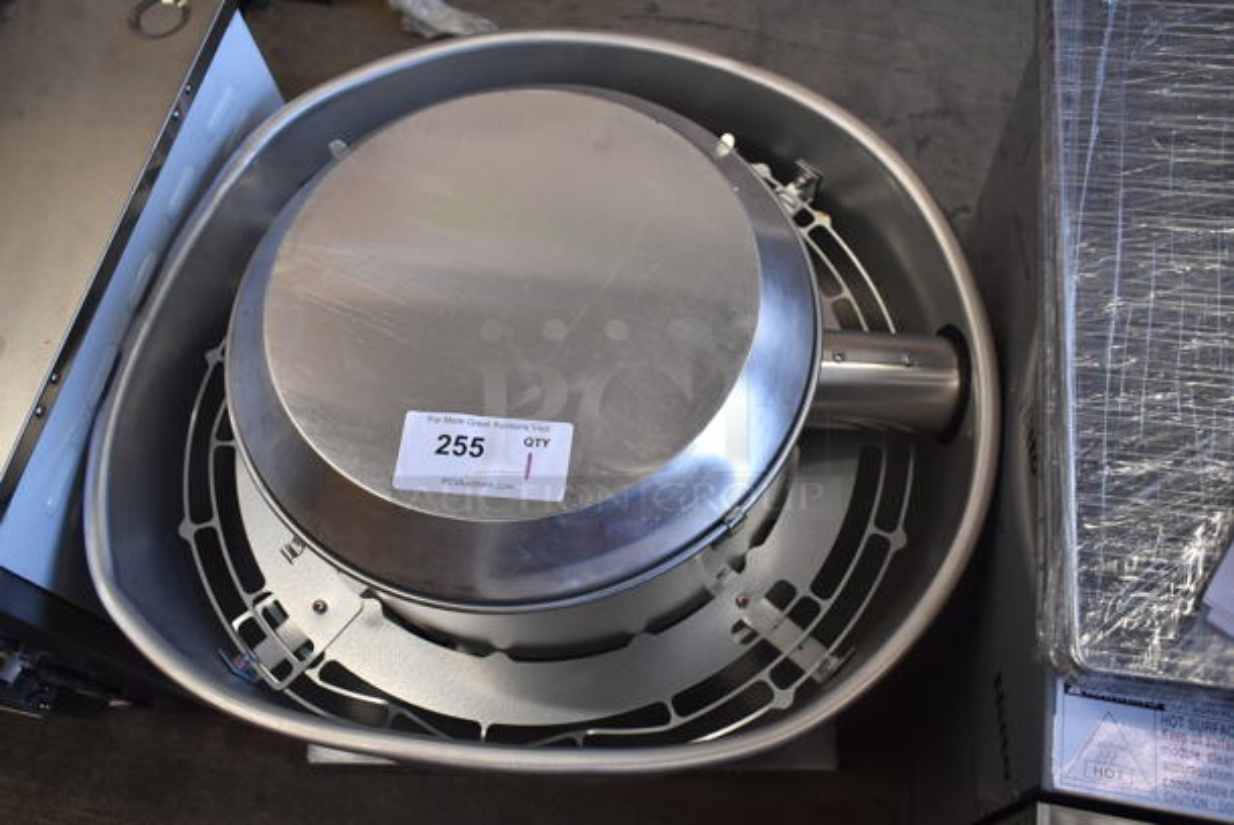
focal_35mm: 33
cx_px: 617
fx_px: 1132
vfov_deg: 40.1
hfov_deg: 57.2
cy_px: 412
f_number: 3.8
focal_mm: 22
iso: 500
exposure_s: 1/125
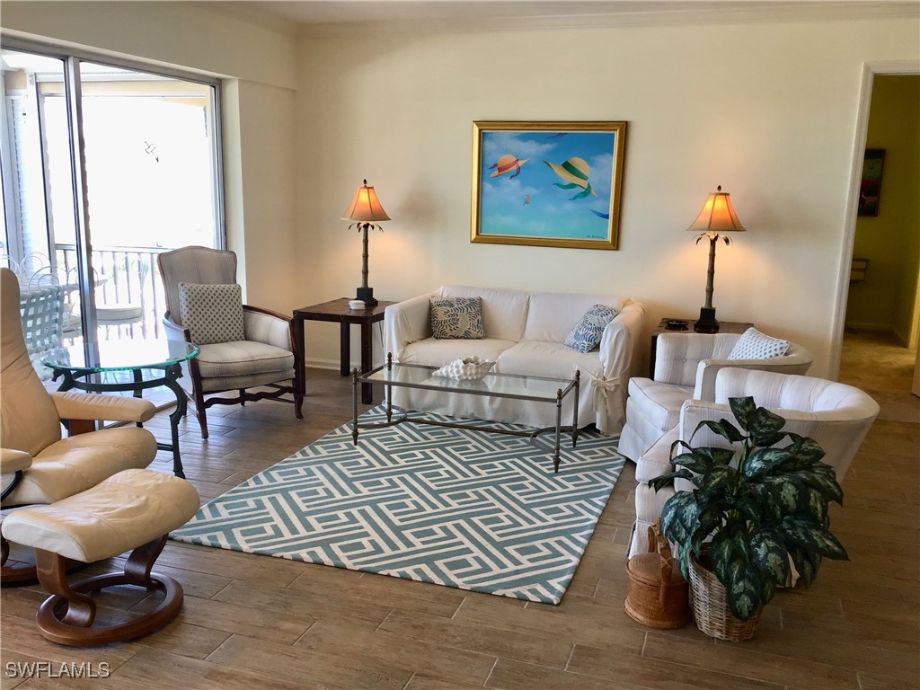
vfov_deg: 45.4
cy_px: 345
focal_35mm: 31
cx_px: 460
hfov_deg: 58.4
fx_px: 824
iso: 25
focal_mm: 3.3
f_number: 2.4
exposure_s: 1/40
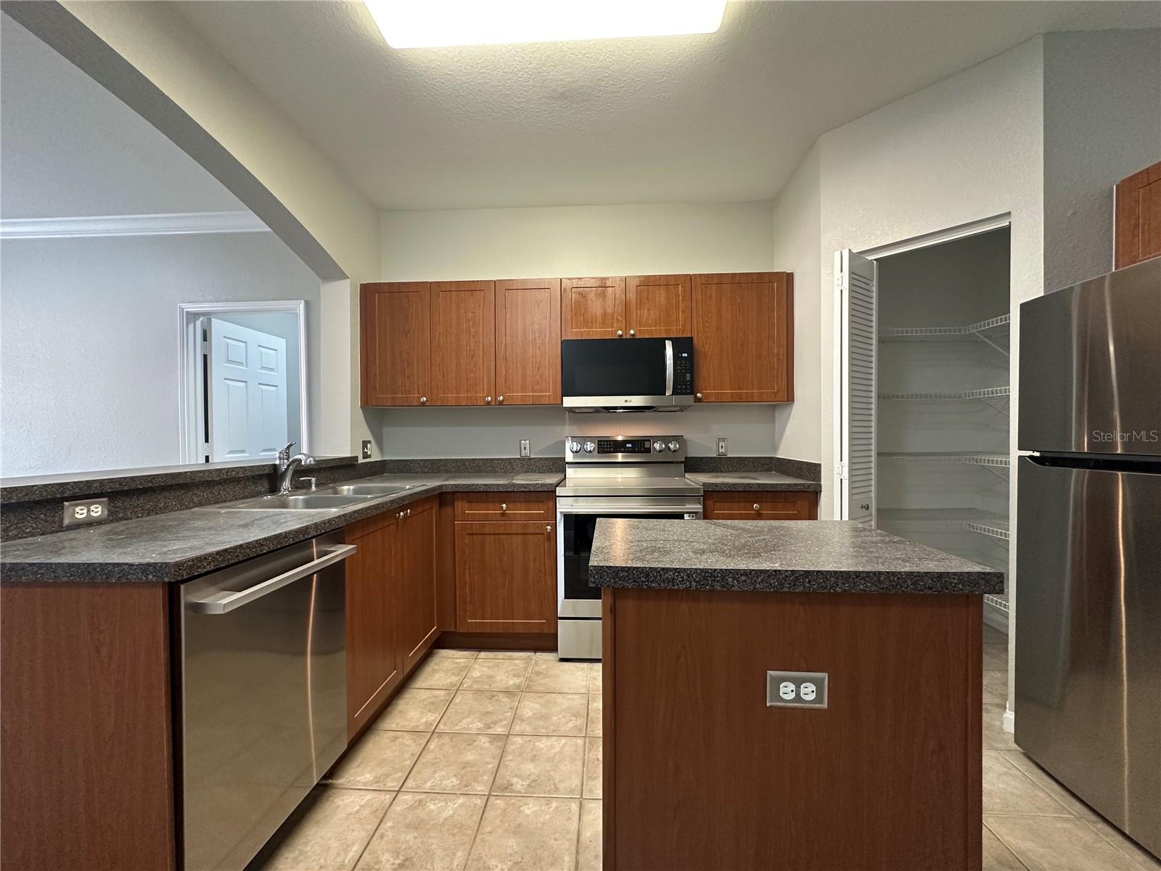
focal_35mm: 14
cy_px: 436
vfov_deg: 85.7
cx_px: 580
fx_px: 470
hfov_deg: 102.1
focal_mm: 2.22
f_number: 2.2
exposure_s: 1/60
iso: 320
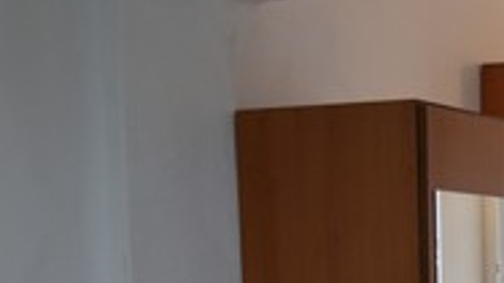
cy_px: 631
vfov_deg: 10.1
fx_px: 1429
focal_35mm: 107
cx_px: 709
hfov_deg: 18.2
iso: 450
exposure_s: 1/60
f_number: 4
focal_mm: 18
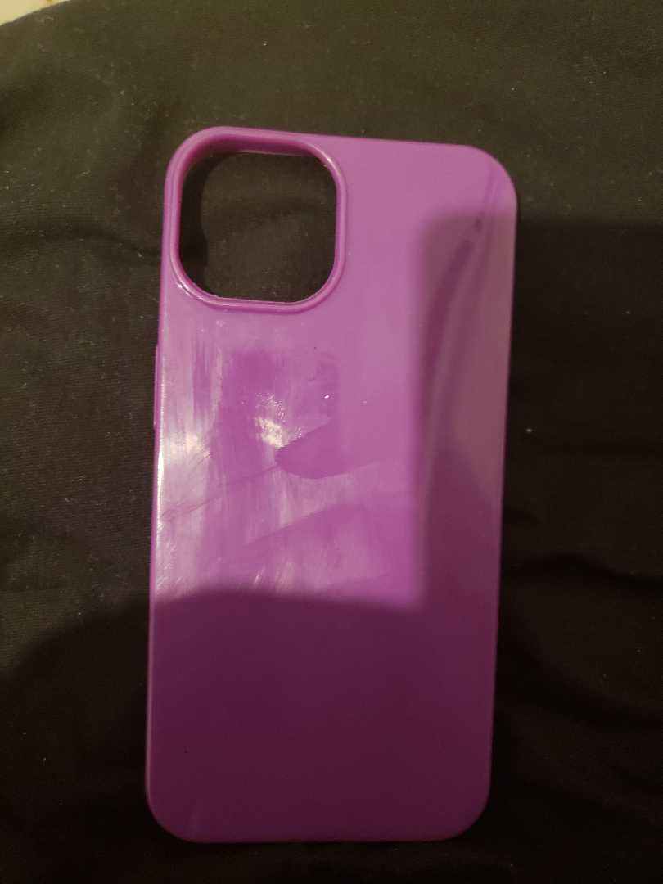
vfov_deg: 67.3
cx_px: 332
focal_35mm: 26
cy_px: 442
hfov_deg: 53.1
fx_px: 664
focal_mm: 4.3
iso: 400
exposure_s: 1/10
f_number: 1.5
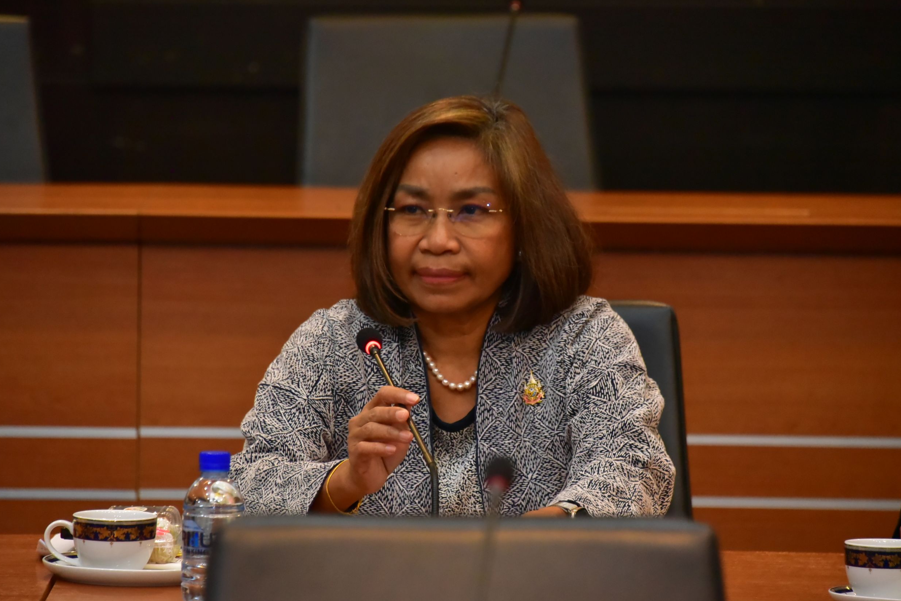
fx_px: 7583
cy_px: 302
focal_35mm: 303
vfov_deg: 4.5
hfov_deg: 6.8
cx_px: 450
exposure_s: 1/160
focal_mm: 300
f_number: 6.3
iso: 8000
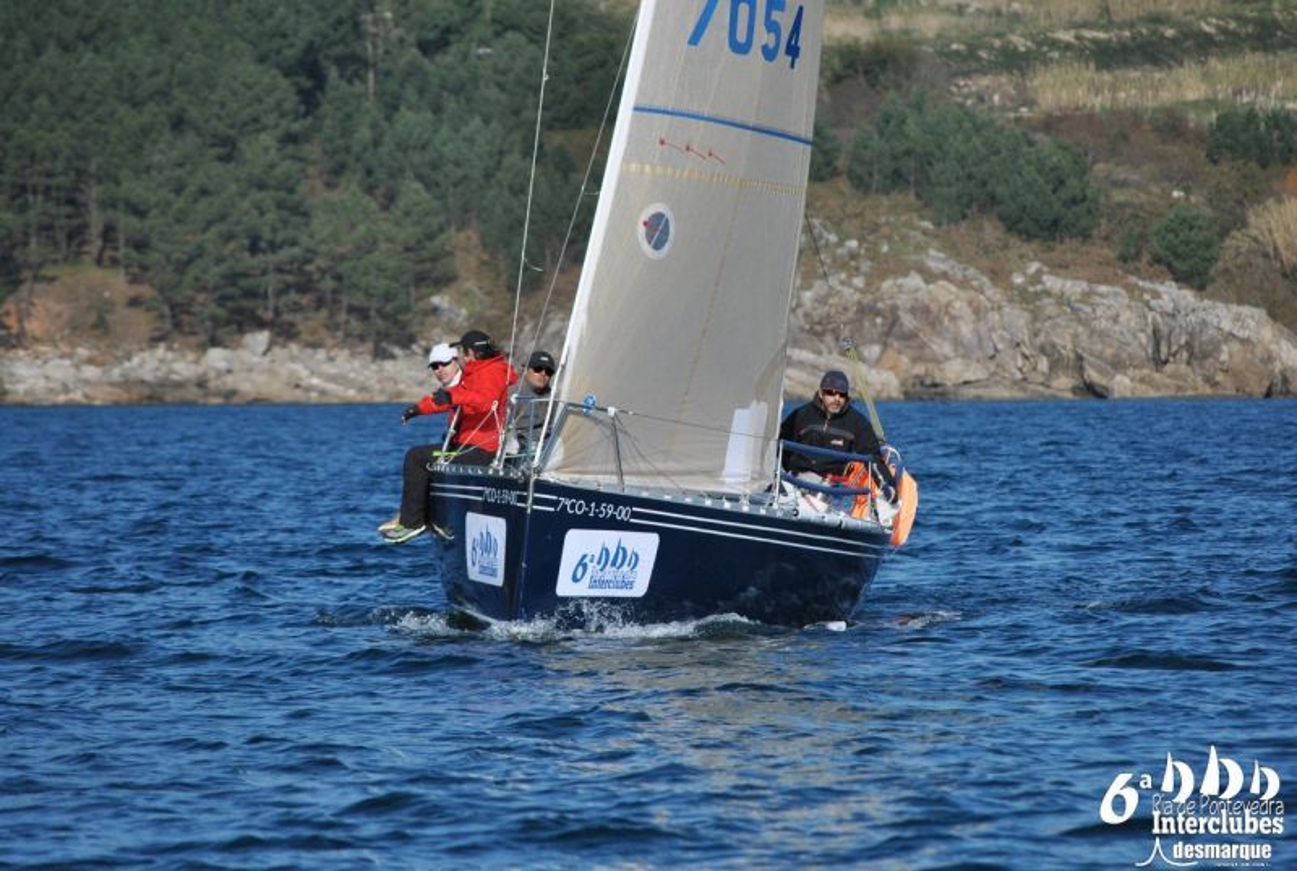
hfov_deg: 7.2
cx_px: 648
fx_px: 10289
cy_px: 436
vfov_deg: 4.8
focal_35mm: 285
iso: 400
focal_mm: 190
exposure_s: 1/2500
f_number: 6.3
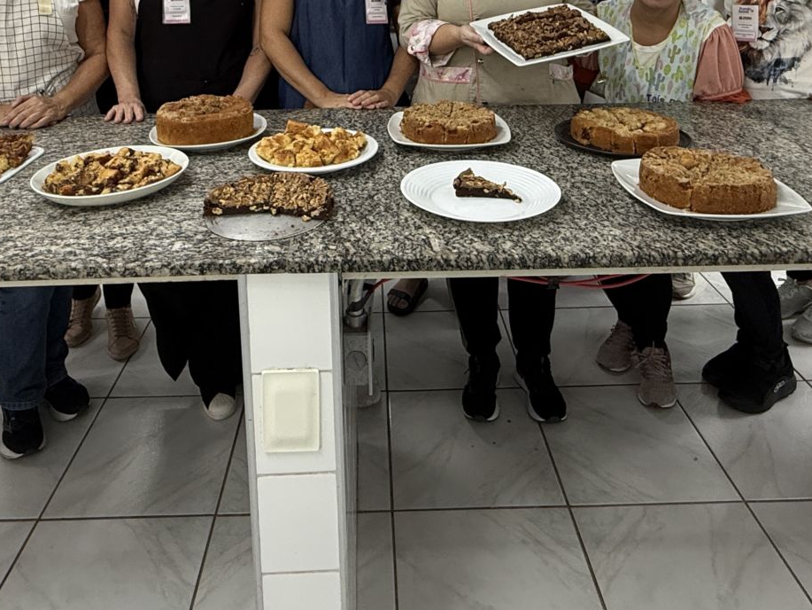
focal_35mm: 29
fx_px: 680
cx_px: 375
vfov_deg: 42.1
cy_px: 7
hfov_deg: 61.6
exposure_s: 1/60
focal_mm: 2.22
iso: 160
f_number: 2.2
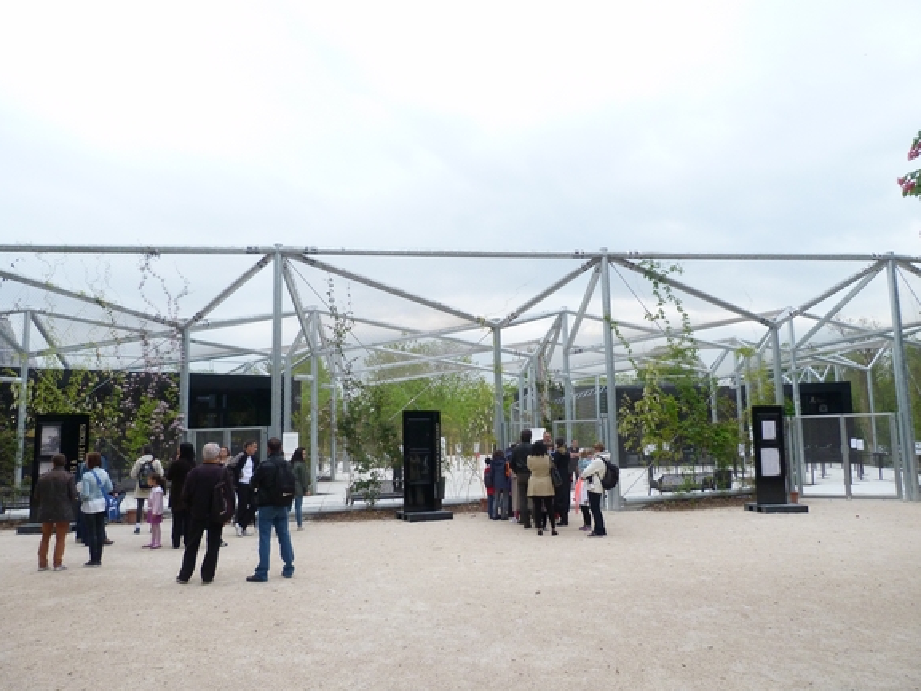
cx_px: 477
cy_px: 353
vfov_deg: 53.1
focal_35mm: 26
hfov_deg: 67.3
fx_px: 692
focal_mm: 4.5
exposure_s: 1/320
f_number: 2.8
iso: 200
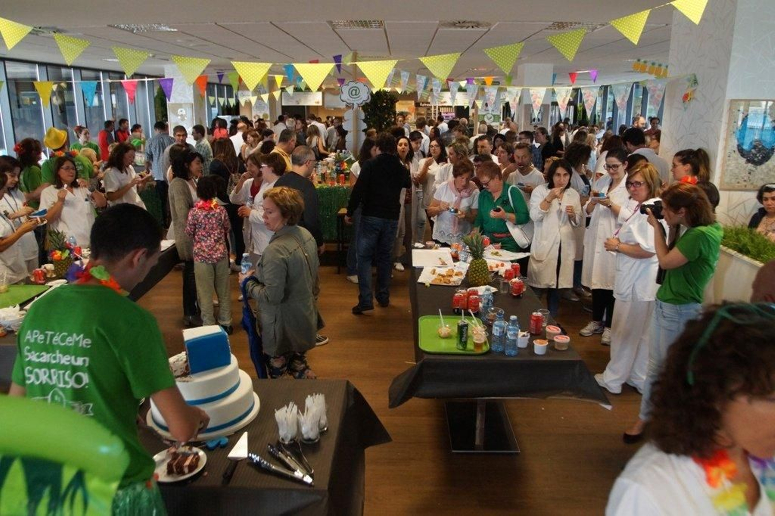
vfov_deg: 47.9
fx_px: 581
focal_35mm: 27
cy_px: 258
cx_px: 388
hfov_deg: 67.4
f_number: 4
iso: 1600
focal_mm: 18
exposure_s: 1/160
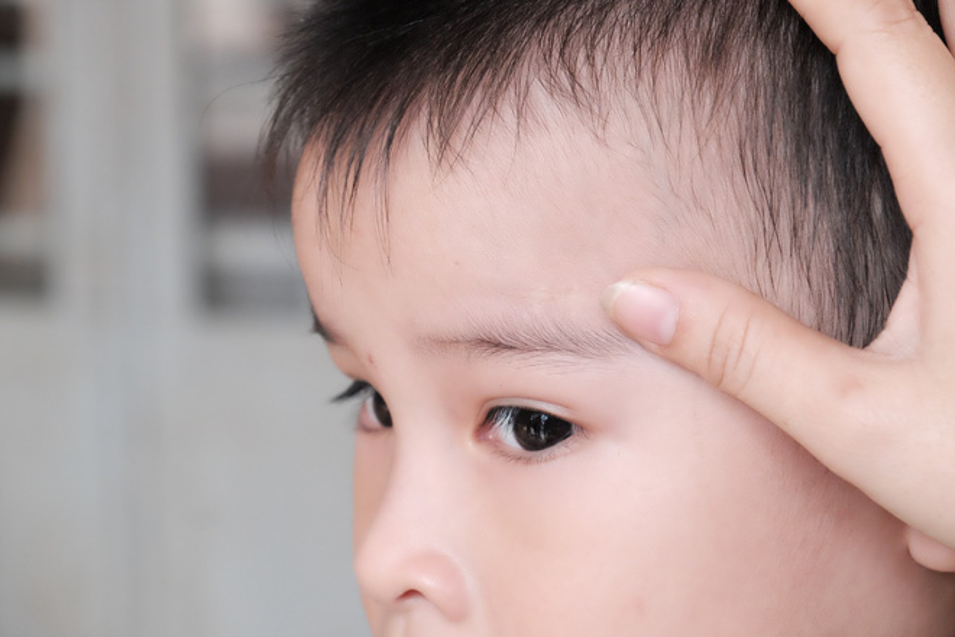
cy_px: 318
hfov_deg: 15.5
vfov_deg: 10.4
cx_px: 478
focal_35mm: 132
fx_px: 3501
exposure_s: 1/420
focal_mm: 88.2
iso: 6400
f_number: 8
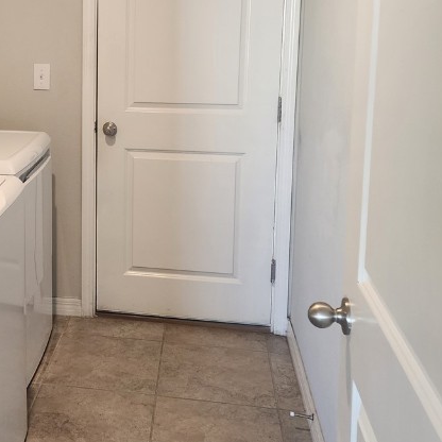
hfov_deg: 32.6
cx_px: 57
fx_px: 722
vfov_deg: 33.4
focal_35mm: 50
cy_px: 118
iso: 320
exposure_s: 1/120
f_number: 1.8
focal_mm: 6.4
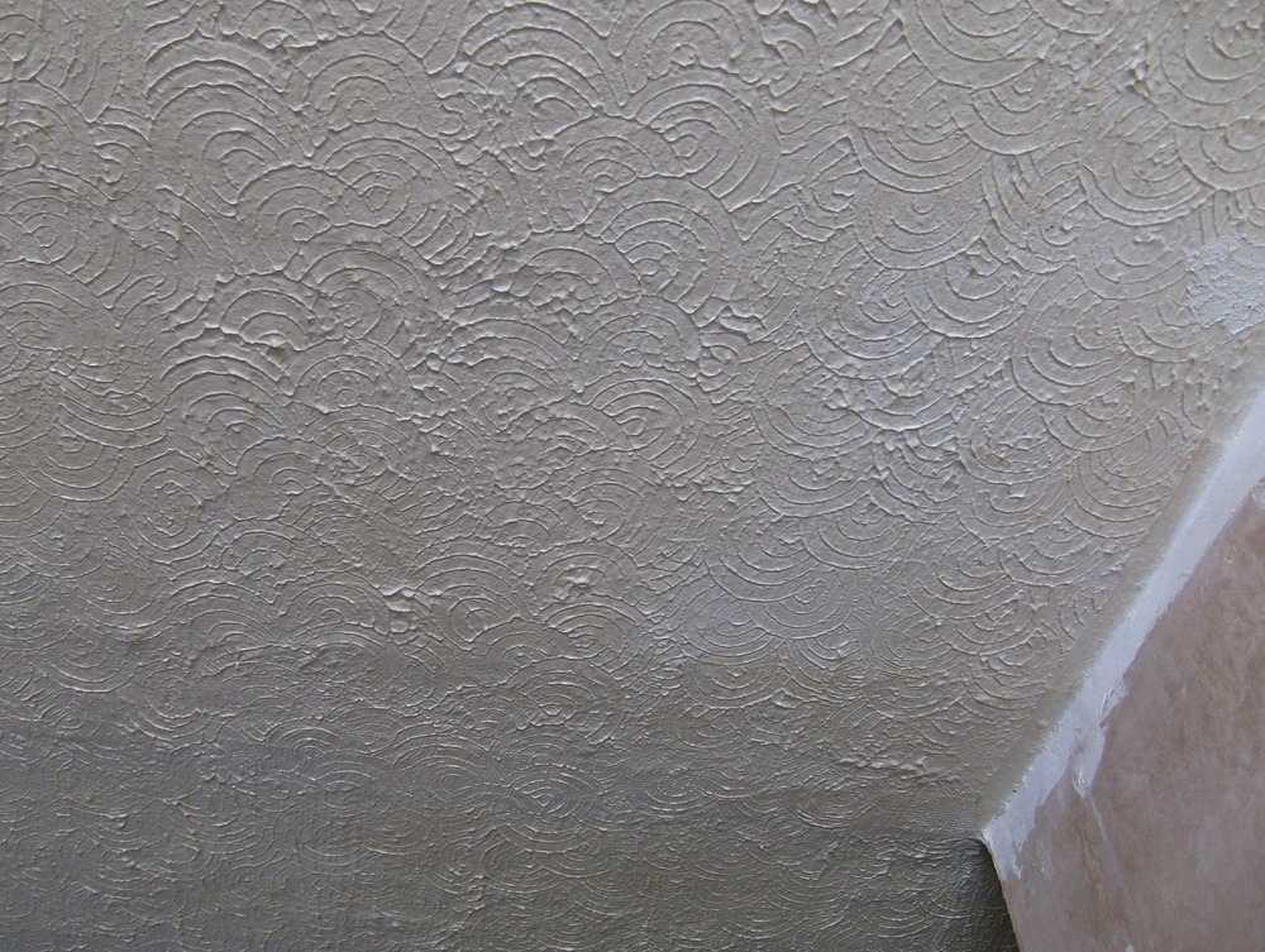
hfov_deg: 51.3
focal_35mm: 36
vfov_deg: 39.8
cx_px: 632
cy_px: 476
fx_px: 1317
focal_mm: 6
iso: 100
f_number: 2.8
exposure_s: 1/100
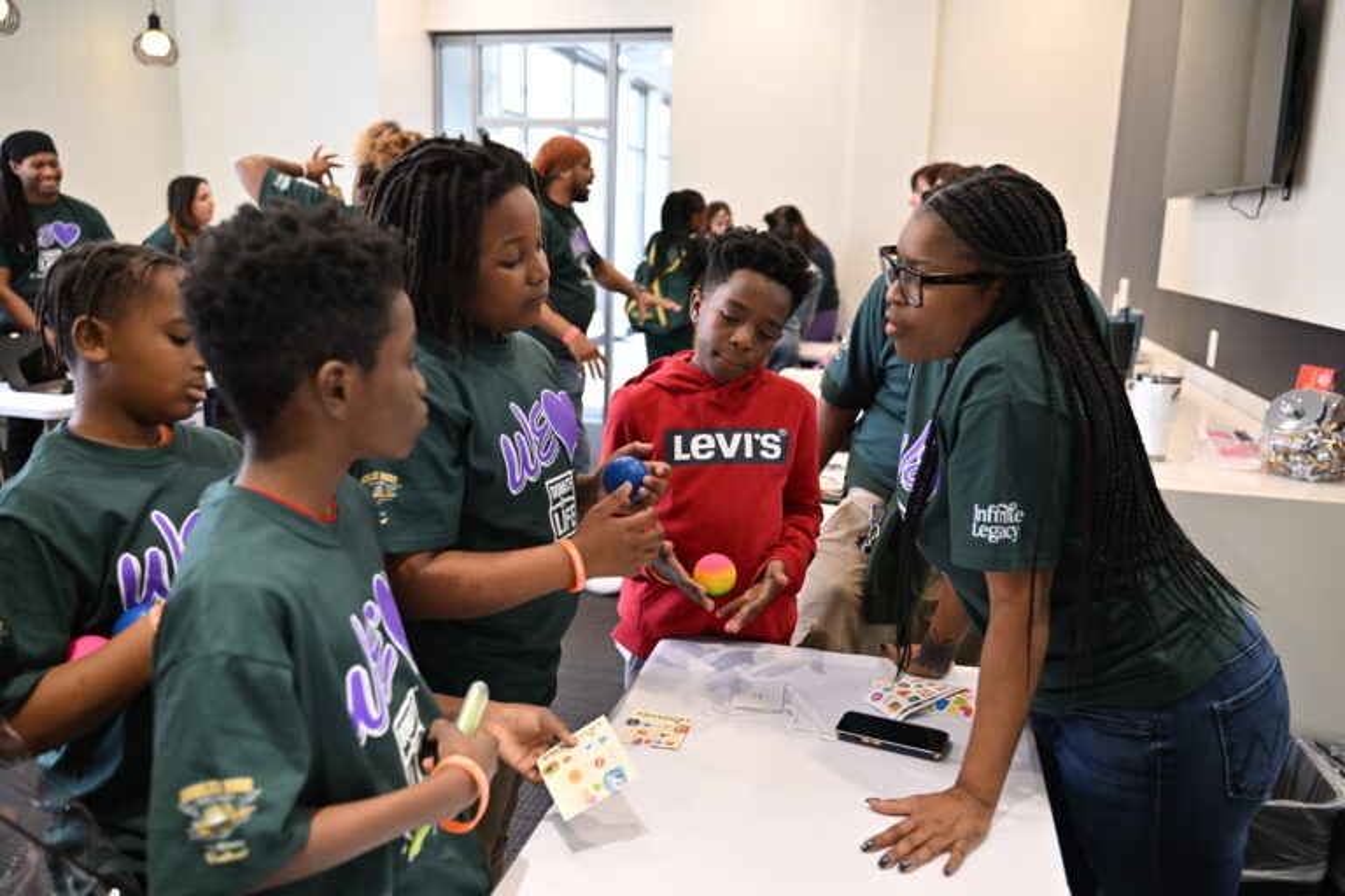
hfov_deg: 65.5
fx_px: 1046
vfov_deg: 46.4
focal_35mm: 28
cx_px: 672
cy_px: 448
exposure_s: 1/125
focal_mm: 28
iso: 1000
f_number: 2.8
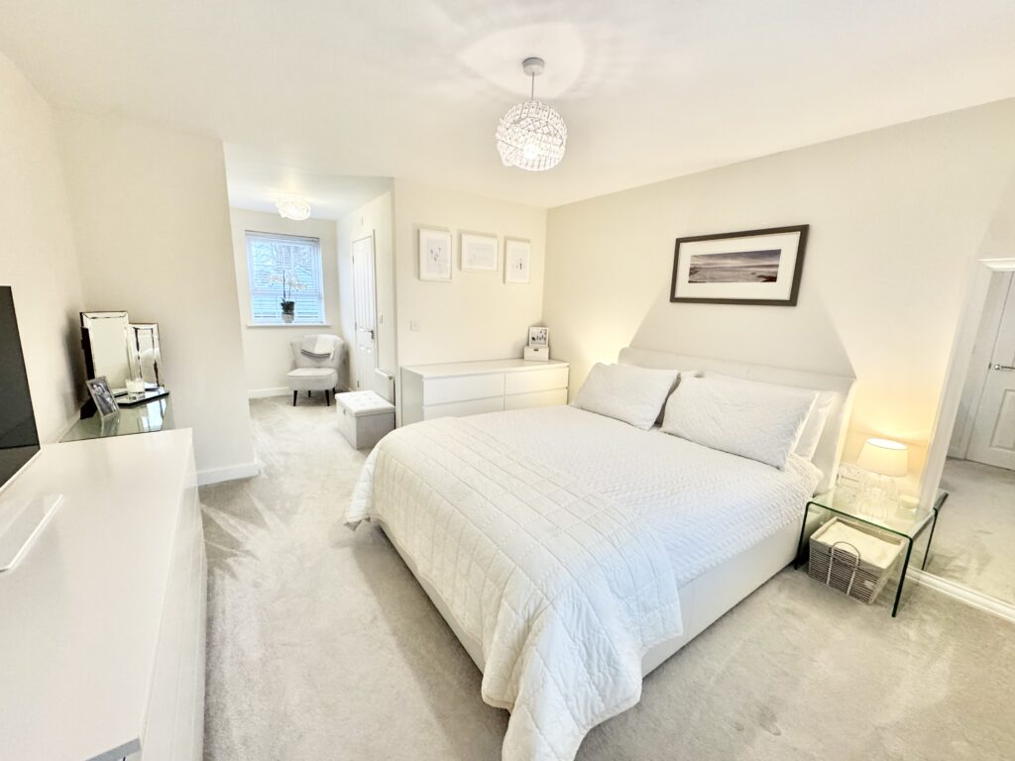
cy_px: 380
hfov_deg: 102.1
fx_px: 411
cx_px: 508
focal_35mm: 14
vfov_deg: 85.7
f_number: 2.2
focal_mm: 2.22
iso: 250
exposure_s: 1/99
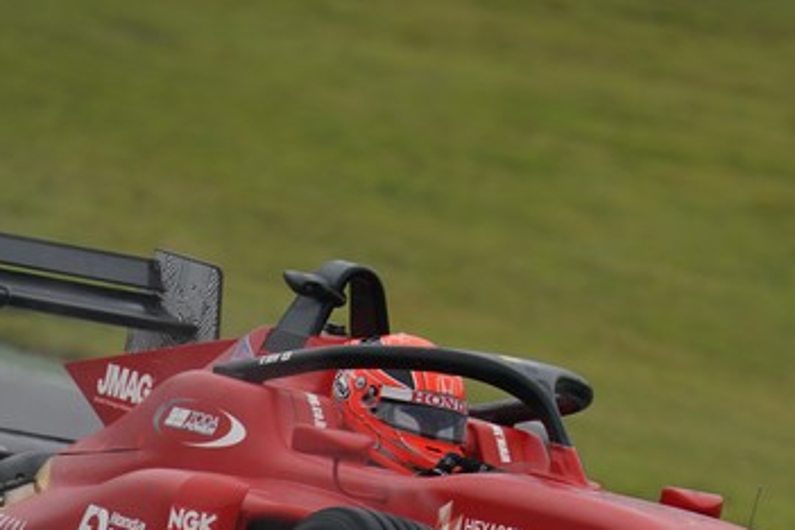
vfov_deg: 1.1
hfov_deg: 1.7
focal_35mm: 1230
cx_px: 412
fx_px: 27160
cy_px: 412
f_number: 6.3
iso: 320
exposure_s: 1/800
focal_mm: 600
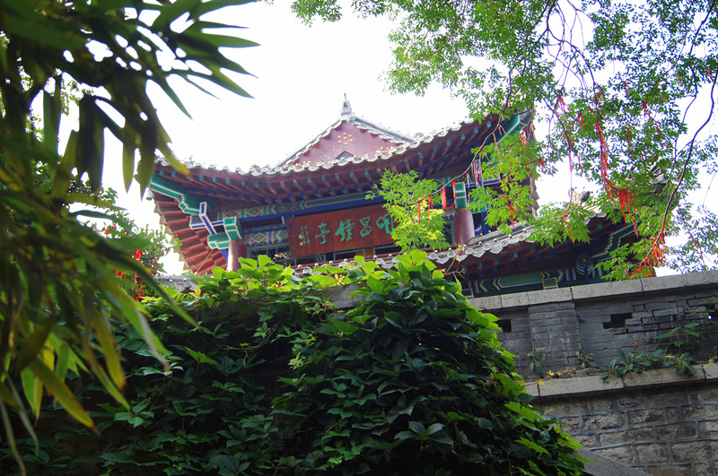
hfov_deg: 43.7
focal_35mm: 45
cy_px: 238
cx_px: 359
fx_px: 896
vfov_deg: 29.8
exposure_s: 1/160
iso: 125
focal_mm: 30
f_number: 4.5
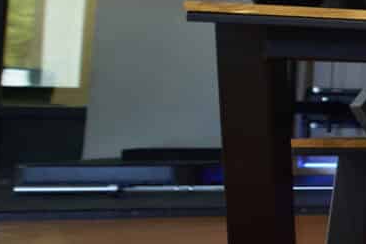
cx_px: 1155
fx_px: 854
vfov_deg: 16.2
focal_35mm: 84
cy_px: 62
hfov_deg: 10.8
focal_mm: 12
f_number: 2.8
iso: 1250
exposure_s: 1/160
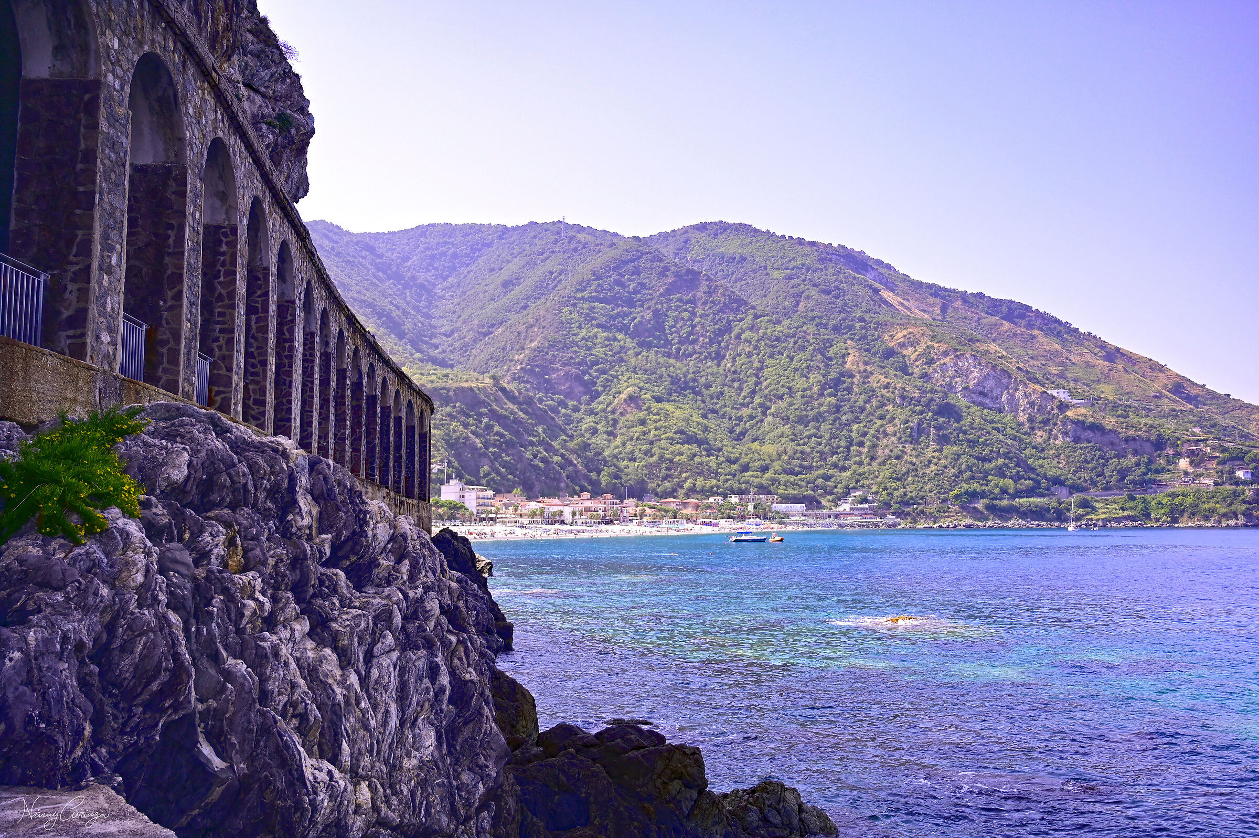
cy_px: 419
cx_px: 630
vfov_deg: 42.9
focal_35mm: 30
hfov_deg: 61.1
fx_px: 1066
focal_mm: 30.5
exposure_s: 1/3200
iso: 640
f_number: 4
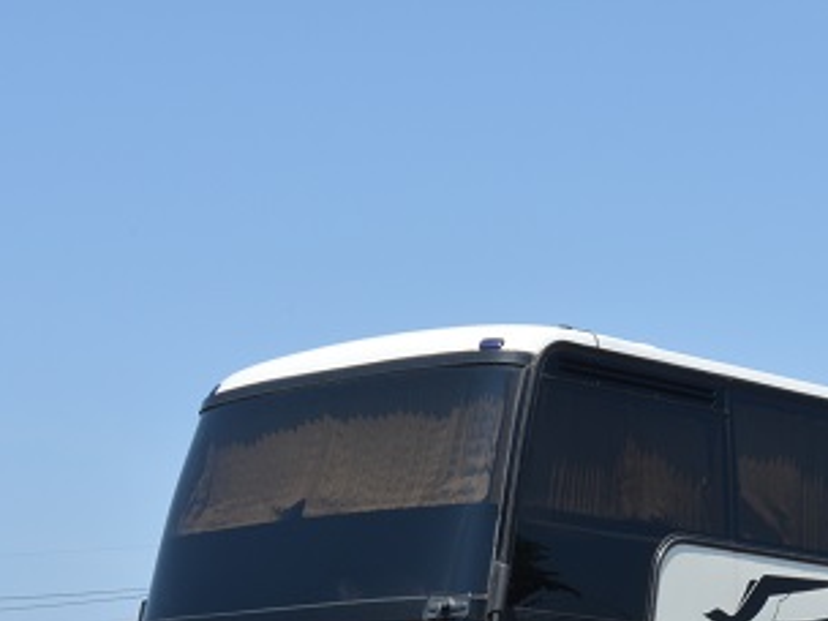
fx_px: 2777
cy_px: 611
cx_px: 836
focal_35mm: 116
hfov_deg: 16.6
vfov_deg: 12.6
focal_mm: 35
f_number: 22
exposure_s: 1/60
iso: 250
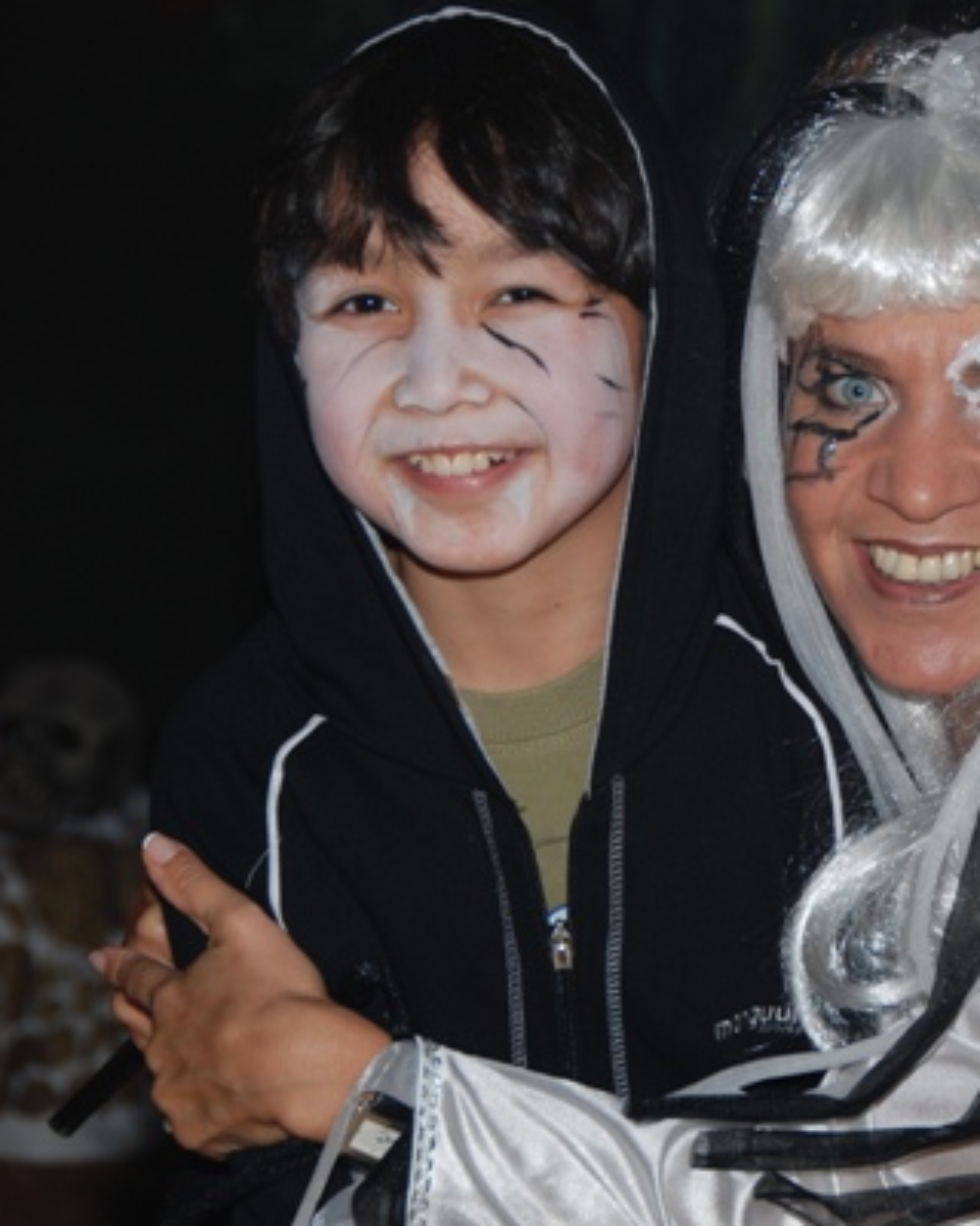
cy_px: 631
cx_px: 848
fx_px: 6707
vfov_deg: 10.4
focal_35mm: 185
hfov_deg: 8.3
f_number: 5.3
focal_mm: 82
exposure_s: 1/60
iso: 200
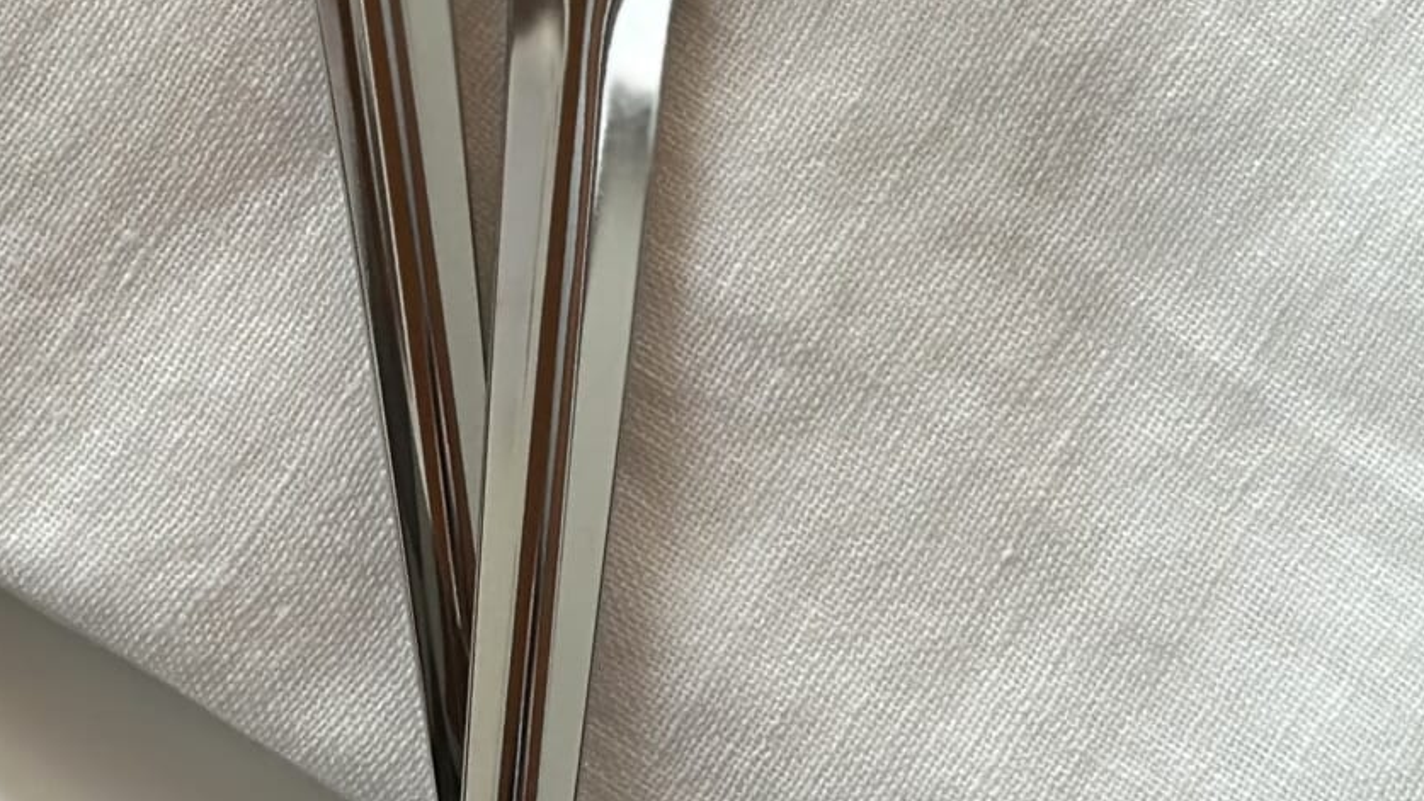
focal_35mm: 160
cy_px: -146
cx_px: 509
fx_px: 6042
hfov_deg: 13.4
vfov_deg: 7.5
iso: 125
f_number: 1.78
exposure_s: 1/93
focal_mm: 6.86
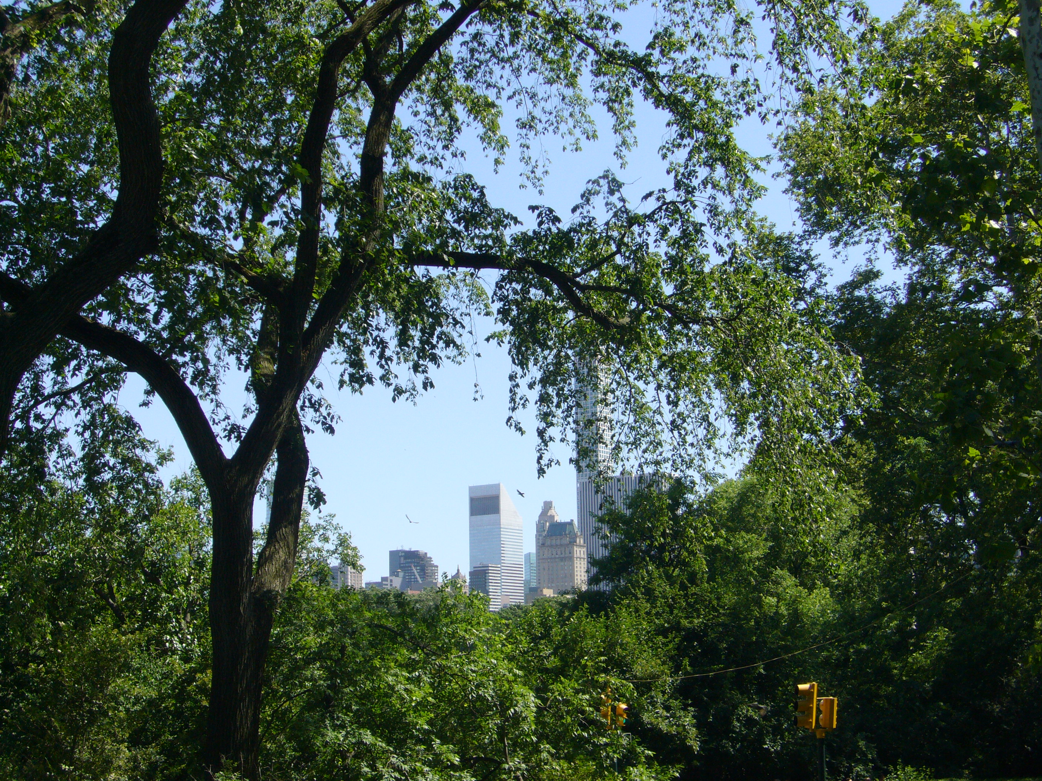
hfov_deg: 30.7
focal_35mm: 63
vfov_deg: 23.3
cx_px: 521
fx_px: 1896
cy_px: 390
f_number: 7.5
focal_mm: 10.4
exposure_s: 1/200
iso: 80
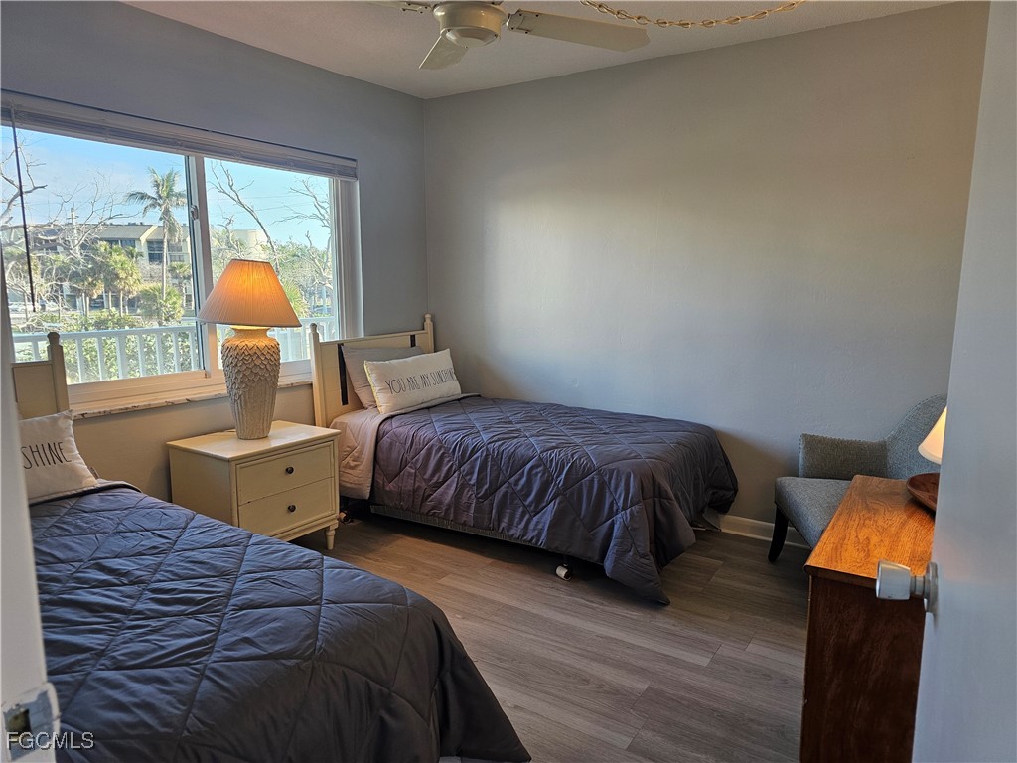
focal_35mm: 23
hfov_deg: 73.9
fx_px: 676
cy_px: 382
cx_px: 508
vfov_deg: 58.9
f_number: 1.7
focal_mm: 6.3
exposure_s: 1/120
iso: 100
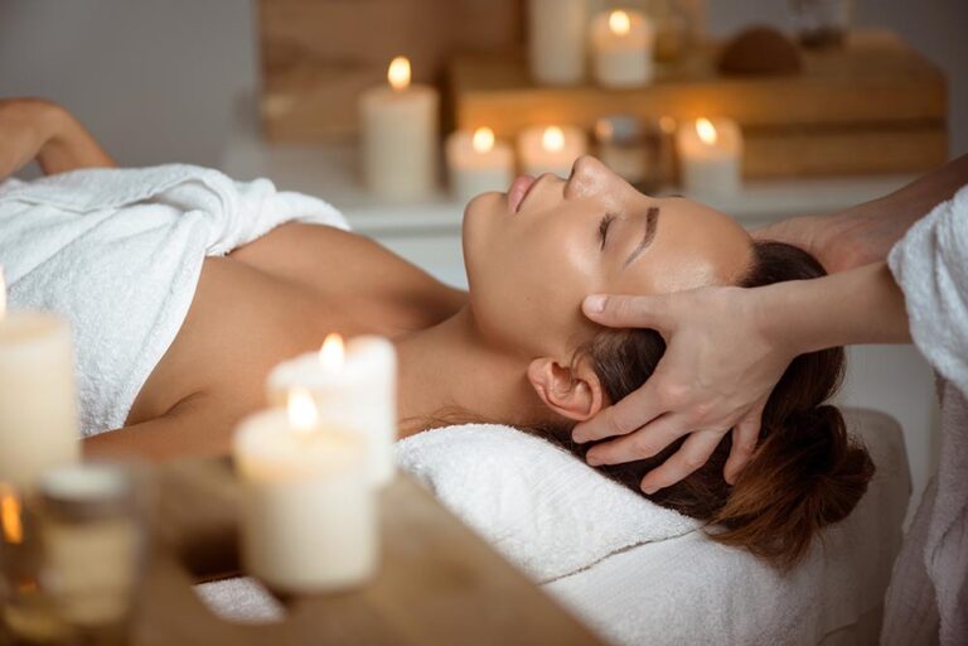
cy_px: 323
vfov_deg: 13.0
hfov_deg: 19.5
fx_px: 2823
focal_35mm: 105
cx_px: 484
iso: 200
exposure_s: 1/160
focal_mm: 105
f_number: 3.2
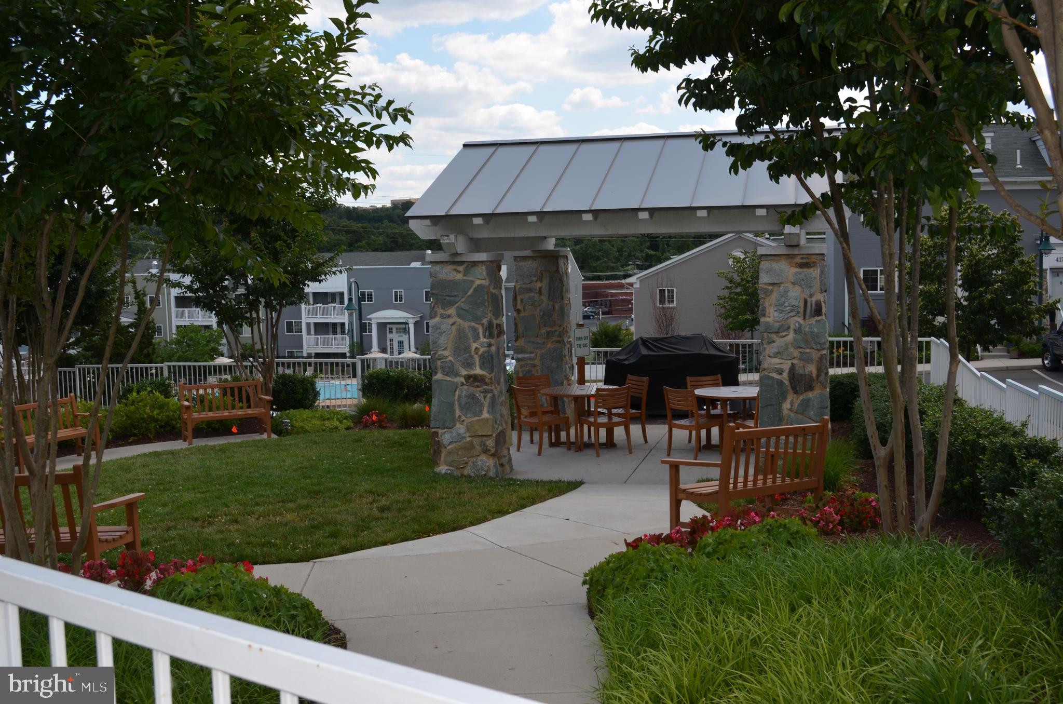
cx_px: 532
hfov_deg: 49.6
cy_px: 352
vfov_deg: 34.1
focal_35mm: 39
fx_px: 1149
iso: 100
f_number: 8
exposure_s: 1/200
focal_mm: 26
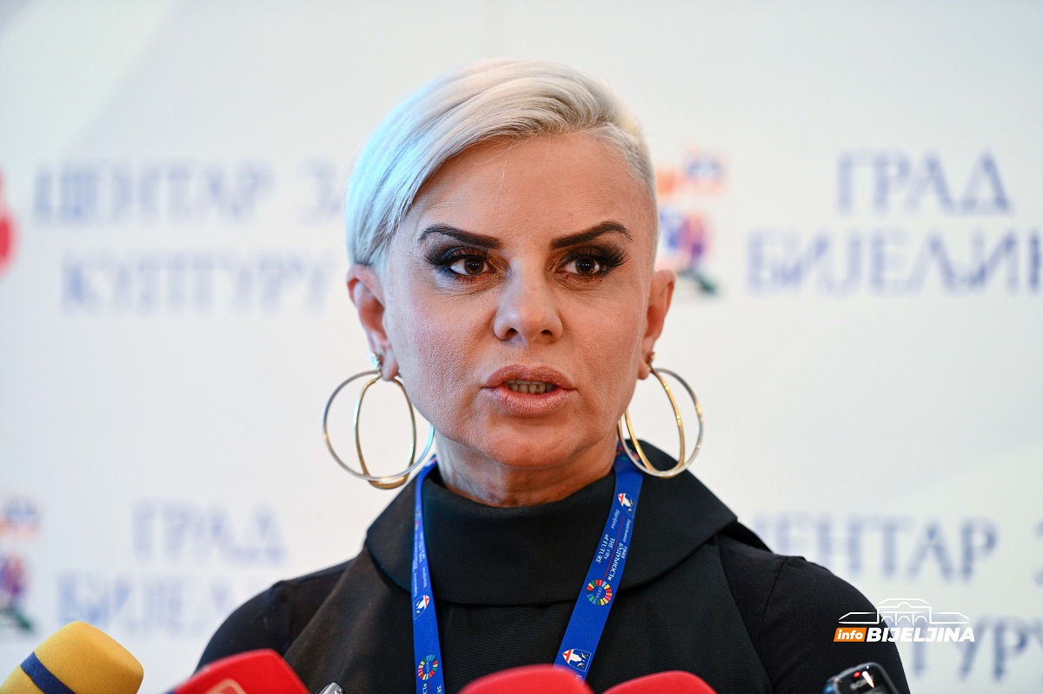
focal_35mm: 135
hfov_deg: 15.2
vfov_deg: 10.1
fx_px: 3908
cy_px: 347
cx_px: 522
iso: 2000
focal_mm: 135
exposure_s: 1/60
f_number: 2.8
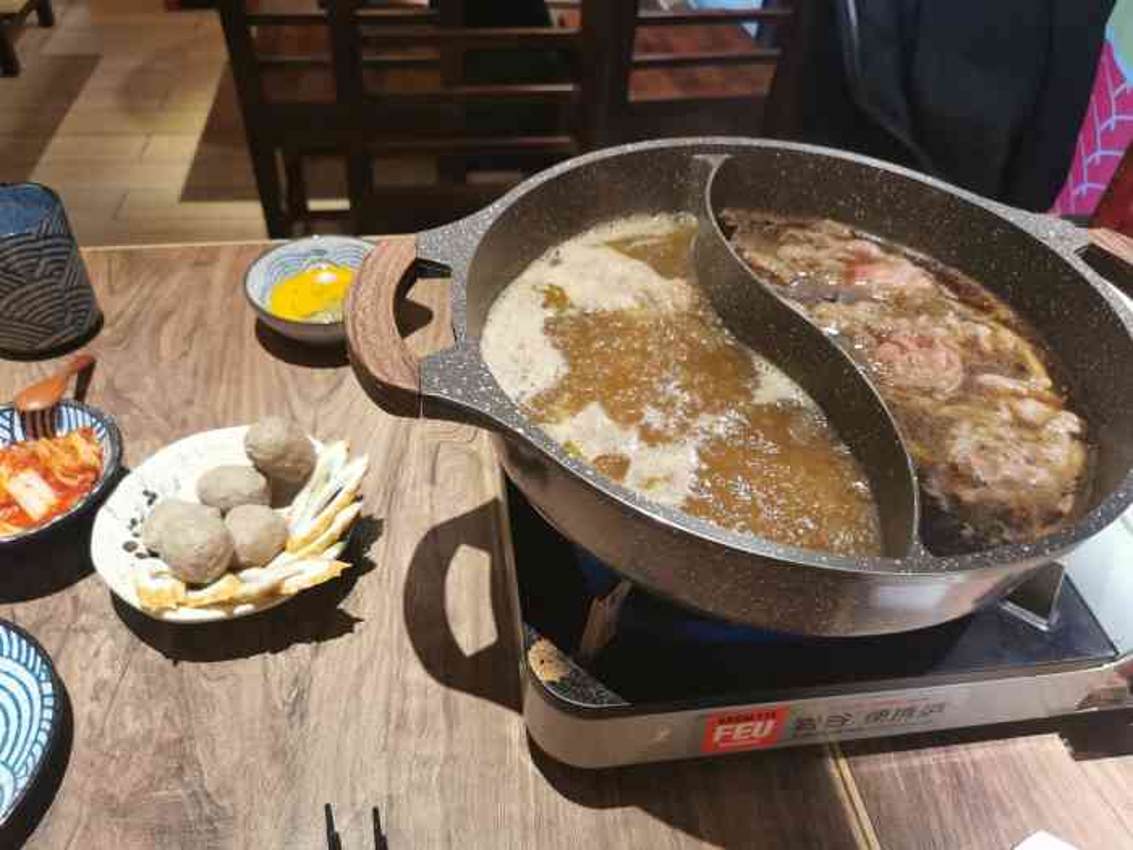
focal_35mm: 27
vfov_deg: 51.4
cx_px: 566
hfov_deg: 65.3
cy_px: 425
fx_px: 884
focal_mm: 5.58
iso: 320
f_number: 1.8
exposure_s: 1/50
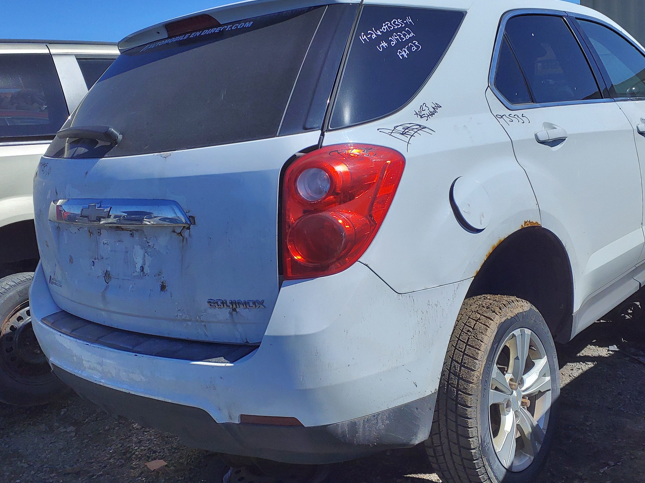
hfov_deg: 52.5
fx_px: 652
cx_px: 355
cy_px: 230
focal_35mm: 35
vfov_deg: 40.7
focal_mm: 3.58
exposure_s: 1/1763
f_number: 1.9
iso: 40
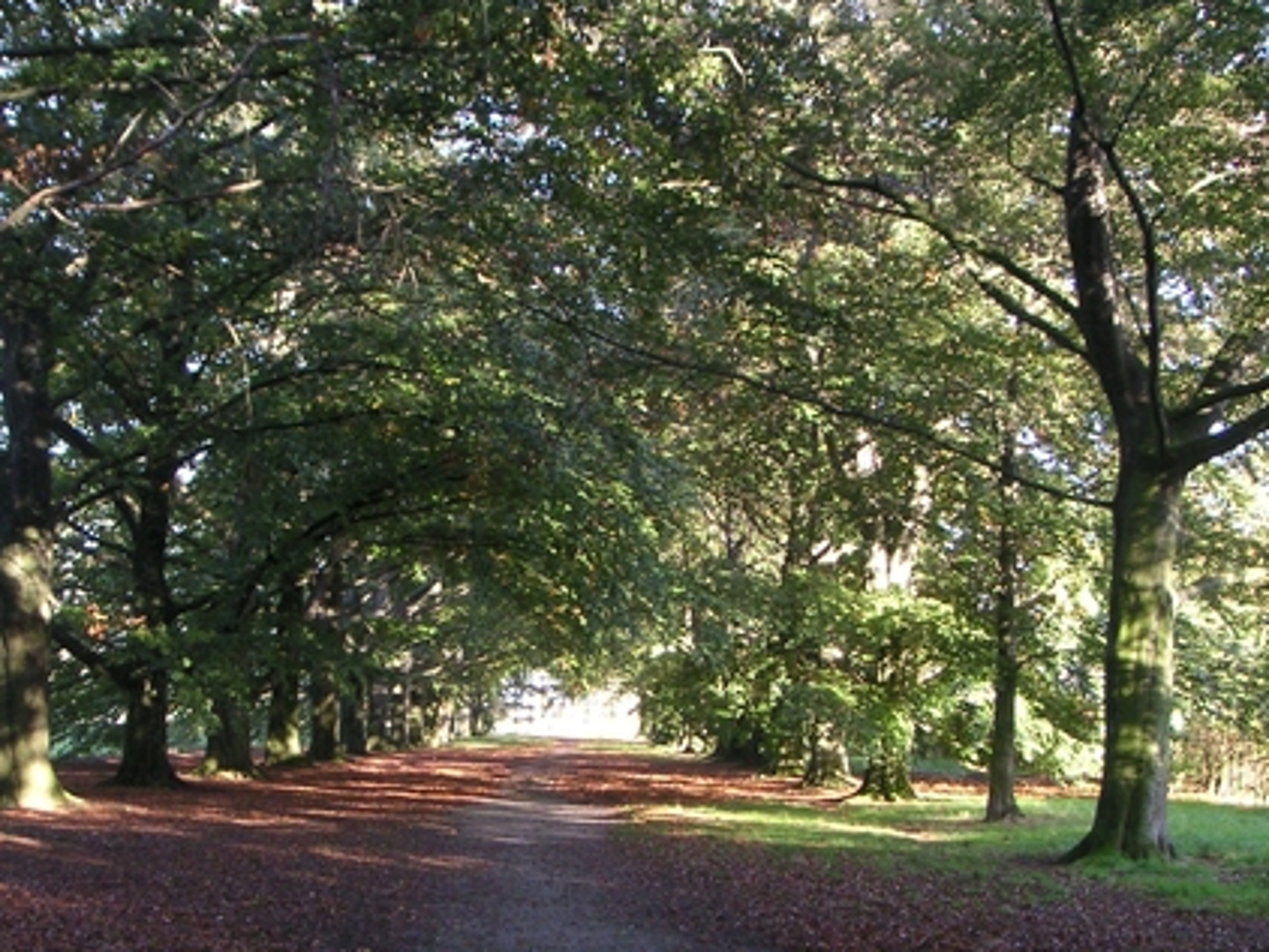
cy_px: 646
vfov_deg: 26.9
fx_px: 1981
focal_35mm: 54
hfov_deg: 35.4
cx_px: 511
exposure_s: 1/45
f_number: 2.8
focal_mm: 6
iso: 100
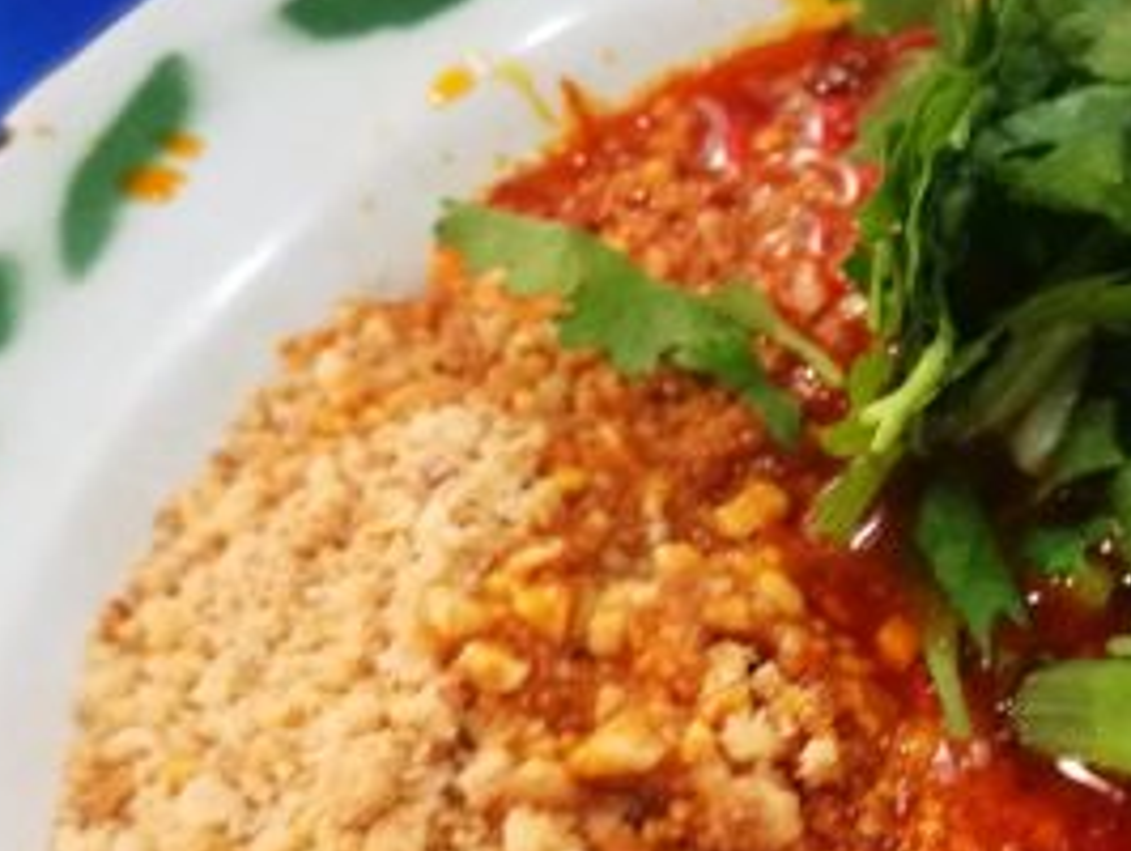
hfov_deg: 26.4
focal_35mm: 71
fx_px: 2322
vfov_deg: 20.5
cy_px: 687
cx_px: 1029
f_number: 4
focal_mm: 4.5
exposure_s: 1/25
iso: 320
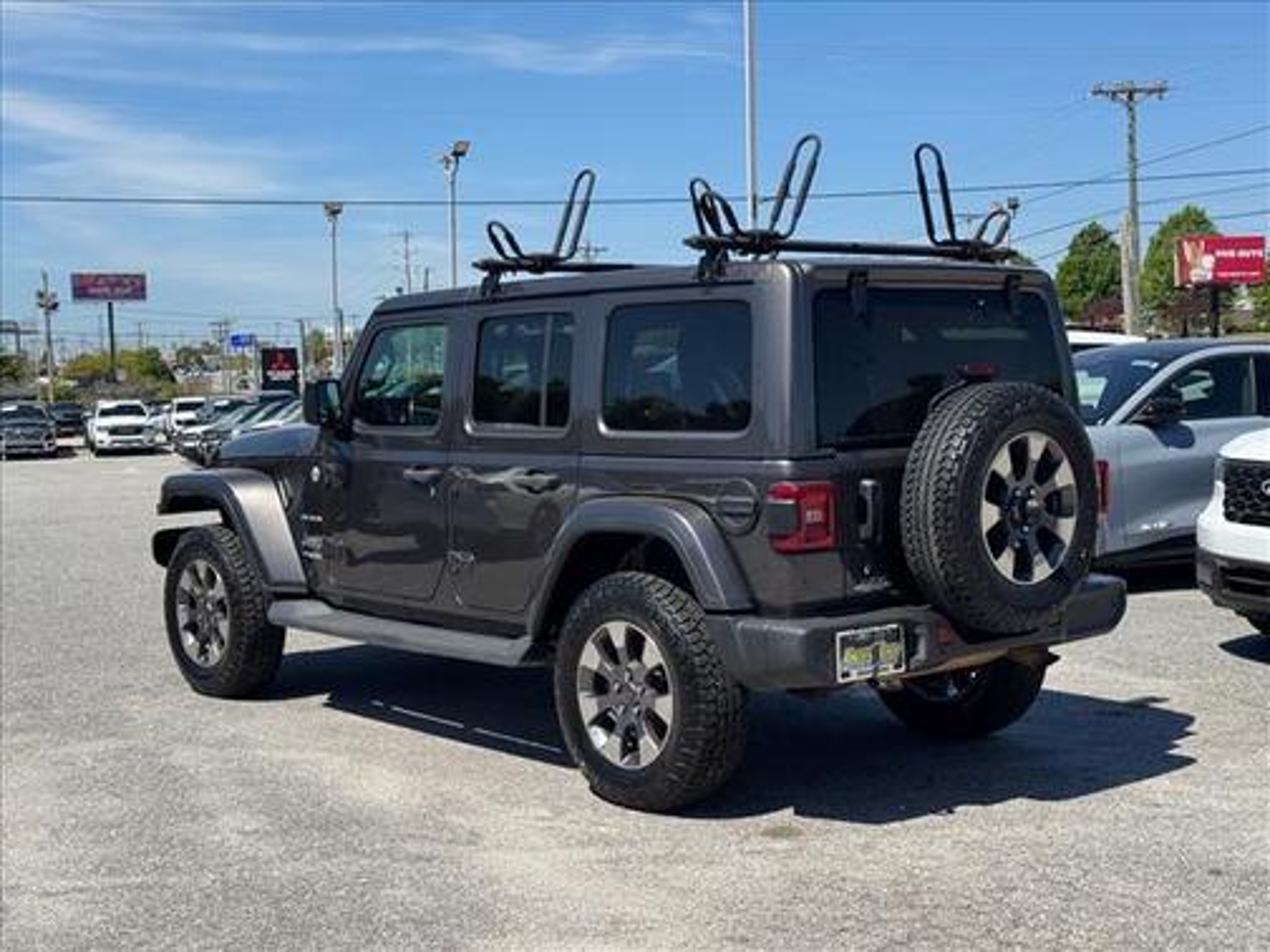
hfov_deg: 39.7
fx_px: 1761
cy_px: 476
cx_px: 635
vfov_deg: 30.3
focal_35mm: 48
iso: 64
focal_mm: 6.76
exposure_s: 1/4608
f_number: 1.78
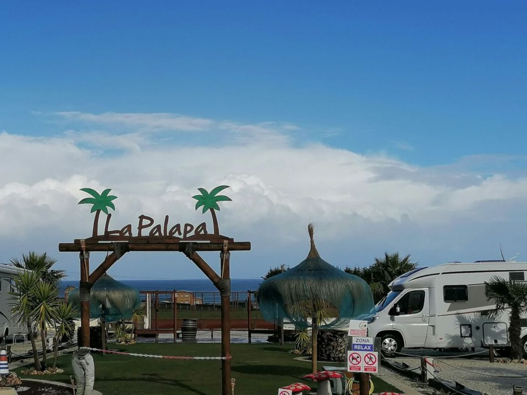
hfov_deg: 33.4
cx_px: 165
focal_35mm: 57
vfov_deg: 25.6
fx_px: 868
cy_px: 220
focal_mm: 4.75
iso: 50
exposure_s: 1/2577
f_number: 1.8
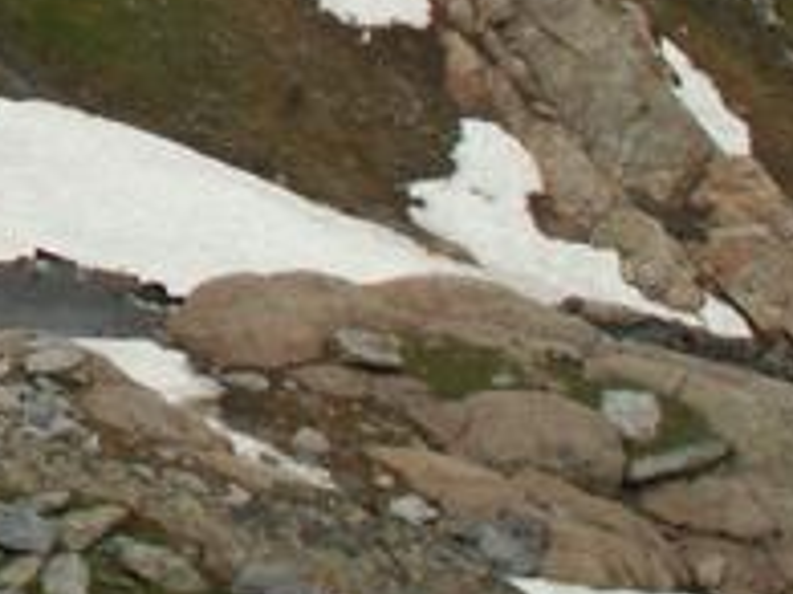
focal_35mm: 115
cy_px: -325
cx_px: -484
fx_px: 2633
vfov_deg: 12.2
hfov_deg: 15.5
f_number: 5
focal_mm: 5.86
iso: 50
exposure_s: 1/100
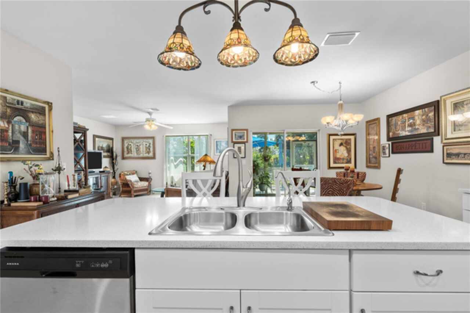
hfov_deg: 95.0
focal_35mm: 16
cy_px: 156
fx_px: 215
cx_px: 235
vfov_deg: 72.0
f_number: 8
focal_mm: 16.5
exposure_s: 1/2
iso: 100
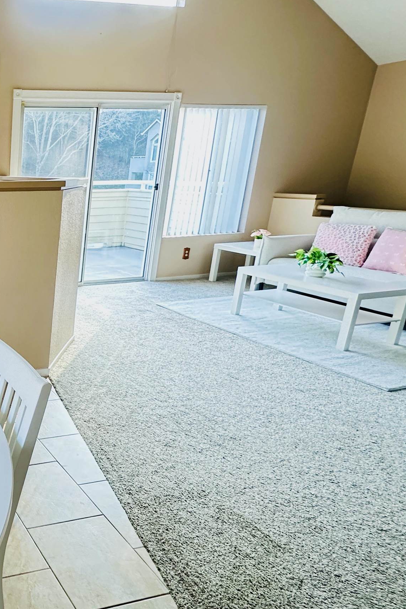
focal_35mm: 26
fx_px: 440
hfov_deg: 35.8
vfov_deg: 69.3
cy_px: 282
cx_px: -107
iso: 320
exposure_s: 1/99
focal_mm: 2.22
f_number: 2.2
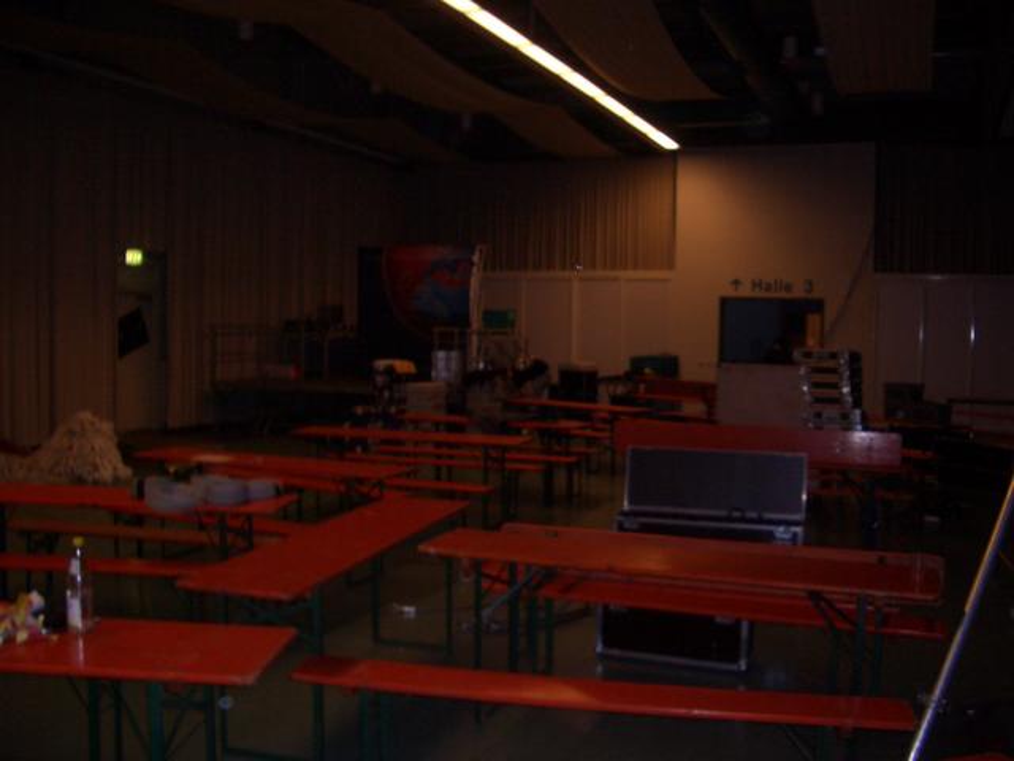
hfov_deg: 52.6
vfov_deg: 40.7
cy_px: 380
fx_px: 1025
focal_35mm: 35
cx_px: 507
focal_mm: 5.8
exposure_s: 1/60
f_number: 2.6
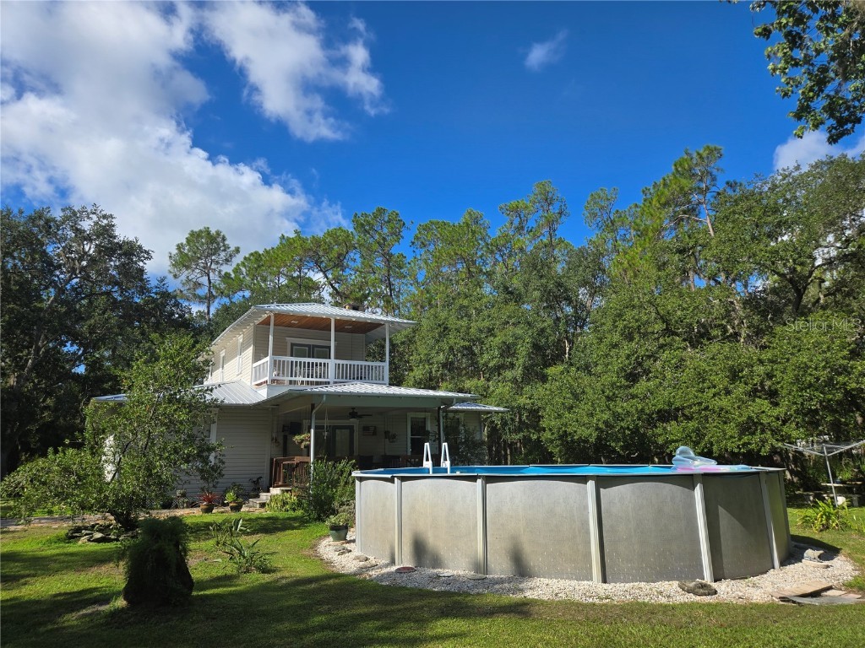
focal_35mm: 23
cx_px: 432
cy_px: 324
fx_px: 575
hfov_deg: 73.9
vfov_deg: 58.9
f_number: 1.8
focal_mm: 5.4
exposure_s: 1/1844
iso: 25
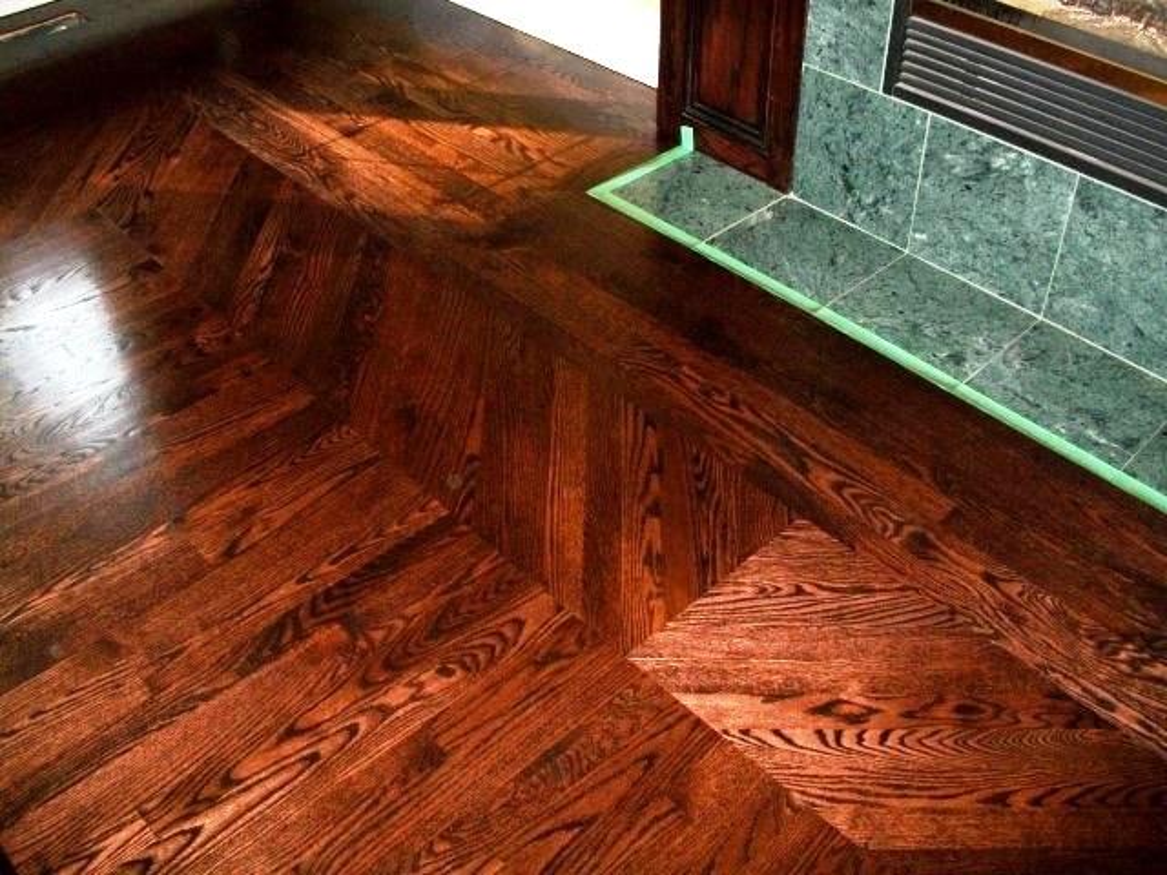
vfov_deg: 40.7
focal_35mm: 35
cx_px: 584
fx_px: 1180
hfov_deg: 52.6
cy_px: 438
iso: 200
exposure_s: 1/60
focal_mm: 6.3
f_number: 3.1
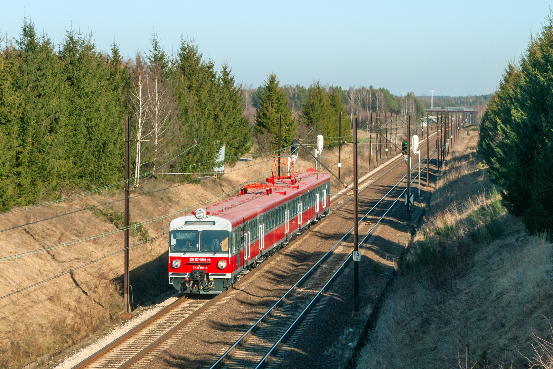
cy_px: 184
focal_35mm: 82
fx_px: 1267
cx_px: 276
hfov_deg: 24.6
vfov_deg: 16.6
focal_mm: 55
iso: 100
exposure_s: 1/320
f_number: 9
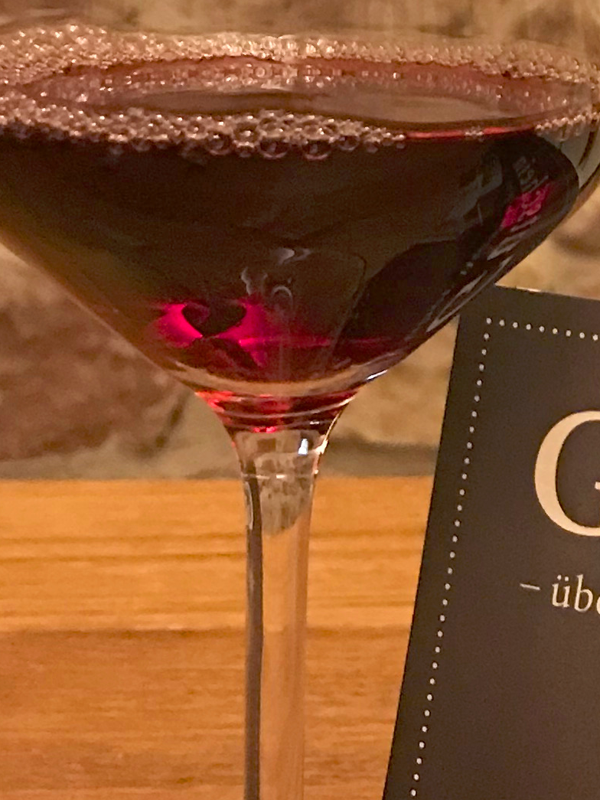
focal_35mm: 108
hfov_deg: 12.9
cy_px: 60
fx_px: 2495
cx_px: 940
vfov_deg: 17.9
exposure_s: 1/13
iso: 100
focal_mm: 3.99
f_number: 1.8
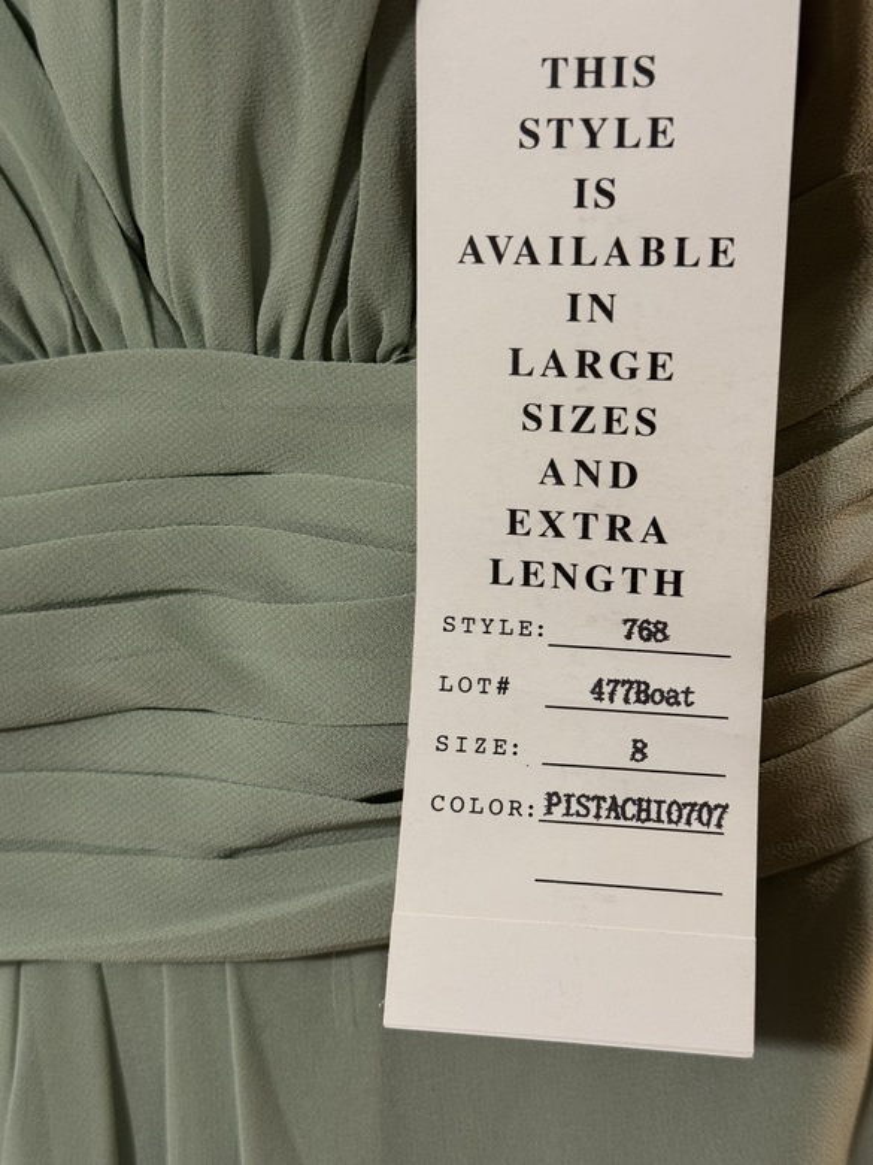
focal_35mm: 48
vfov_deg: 39.7
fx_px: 1614
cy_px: 582
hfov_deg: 30.3
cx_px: 436
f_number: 1.78
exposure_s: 1/40
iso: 250
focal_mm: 6.76
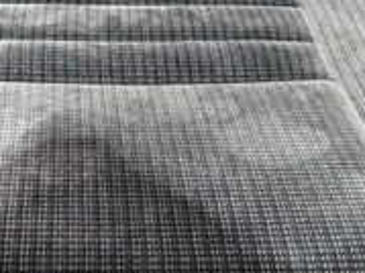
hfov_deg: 23.3
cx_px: 153
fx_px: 885
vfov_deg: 17.5
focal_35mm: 84
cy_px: 126
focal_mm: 4.5
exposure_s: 1/30
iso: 800
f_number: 2
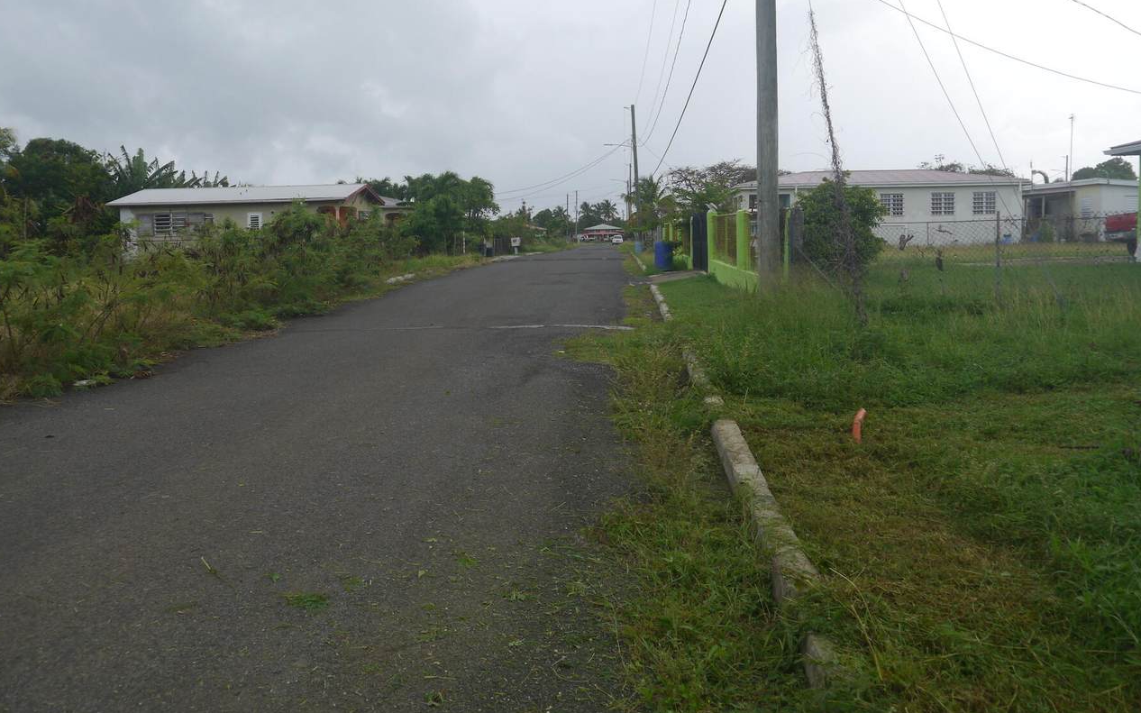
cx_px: 566
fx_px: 933
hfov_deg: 62.9
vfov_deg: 41.6
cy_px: 285
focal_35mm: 30
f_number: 5.6
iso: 160
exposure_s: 1/250
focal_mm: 14
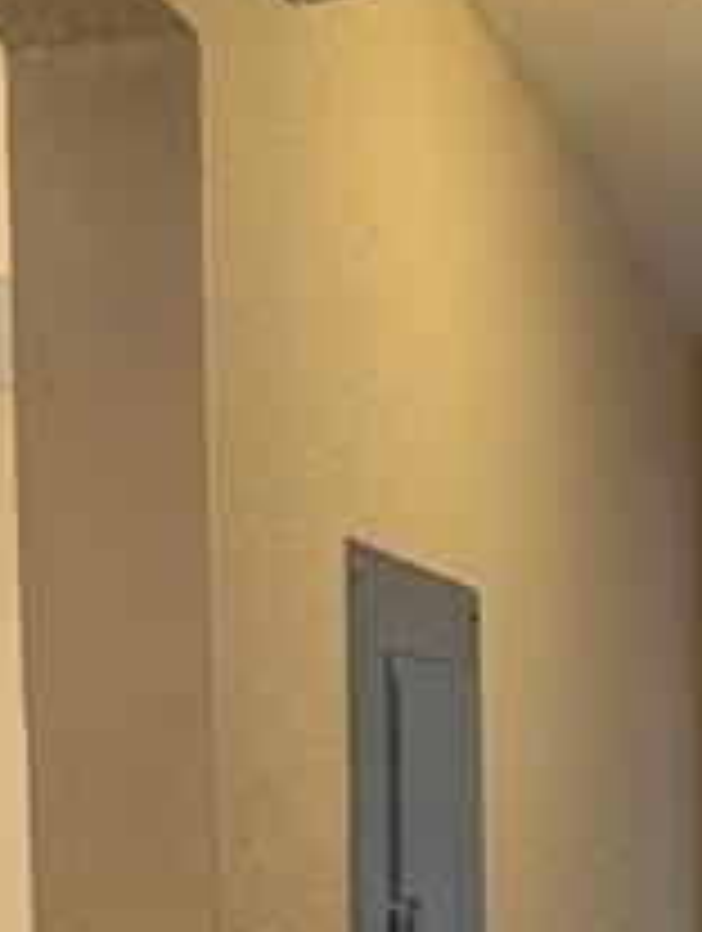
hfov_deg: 18.1
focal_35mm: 81
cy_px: 1054
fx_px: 2183
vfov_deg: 22.6
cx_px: 531
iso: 200
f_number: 2.2
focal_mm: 2.22
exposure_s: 1/60
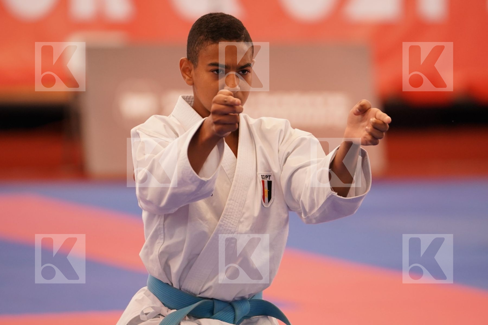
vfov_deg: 4.6
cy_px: 162
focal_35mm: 300
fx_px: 4066
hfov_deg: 6.9
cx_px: 244
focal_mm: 200
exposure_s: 1/500
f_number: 2.8
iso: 1250
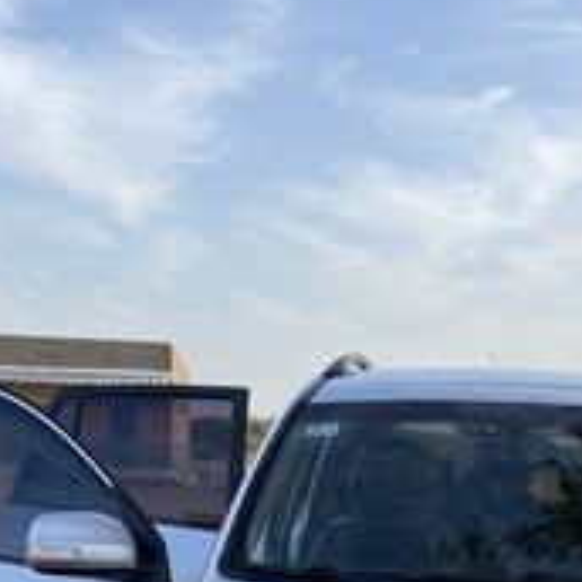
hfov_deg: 21.4
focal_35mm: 80
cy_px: 853
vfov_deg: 19.2
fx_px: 1522
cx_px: 450
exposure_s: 1/1103
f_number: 1.8
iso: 32
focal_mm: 4.25
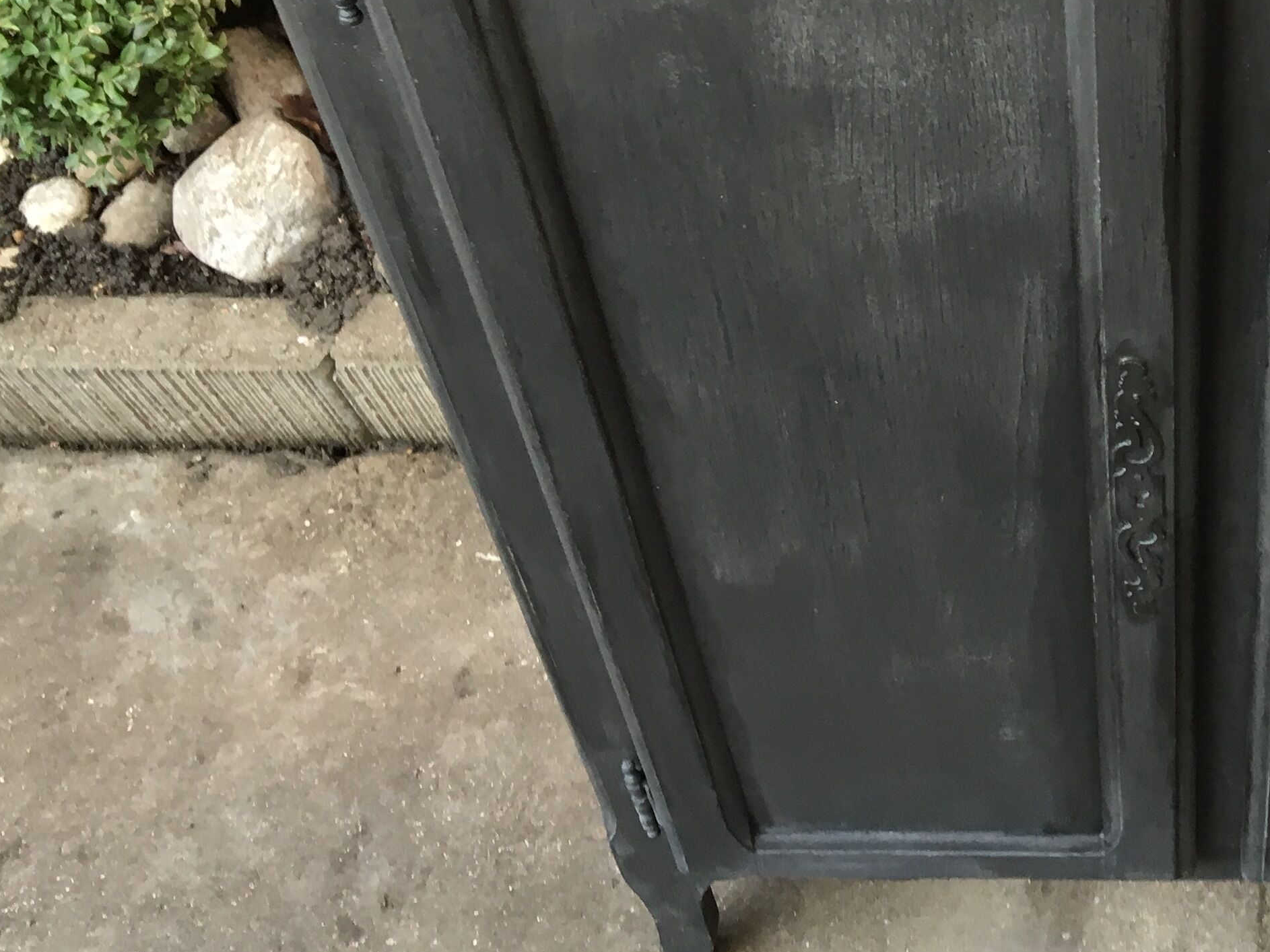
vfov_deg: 22.8
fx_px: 2274
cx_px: 1158
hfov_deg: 29.8
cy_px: 30
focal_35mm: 62
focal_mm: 4.15
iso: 80
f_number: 2.2
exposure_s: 1/33
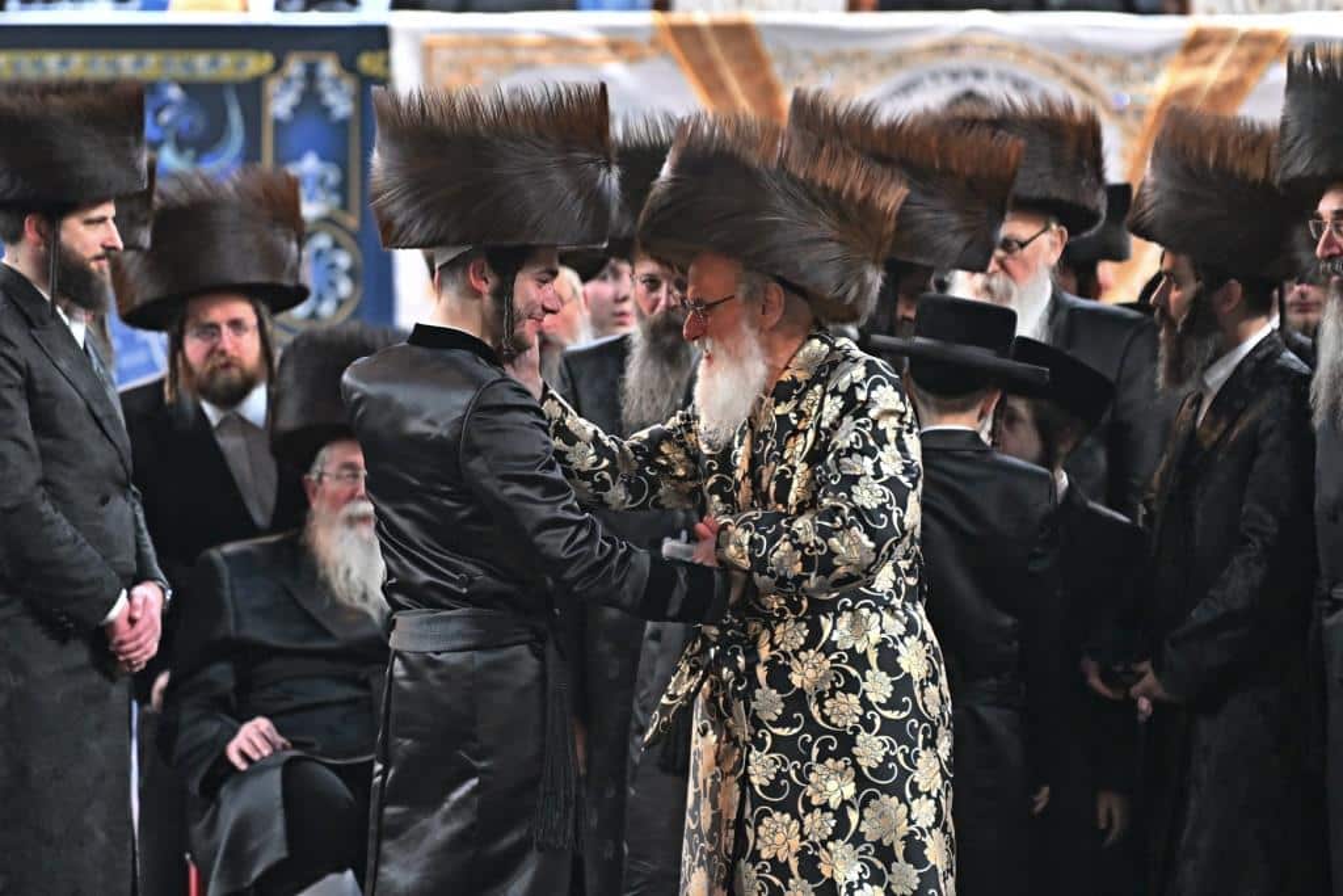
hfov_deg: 6.9
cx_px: 672
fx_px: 11192
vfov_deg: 4.6
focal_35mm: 300
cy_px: 448
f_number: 2.8
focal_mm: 200
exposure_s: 1/320
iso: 1600
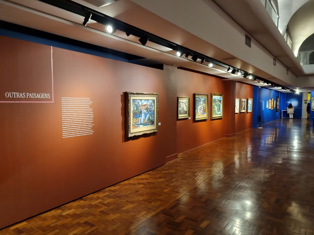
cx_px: 157
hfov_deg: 67.3
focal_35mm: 26
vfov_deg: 53.1
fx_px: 236
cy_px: 118
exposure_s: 1/60
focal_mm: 5.4
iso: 320
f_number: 1.8
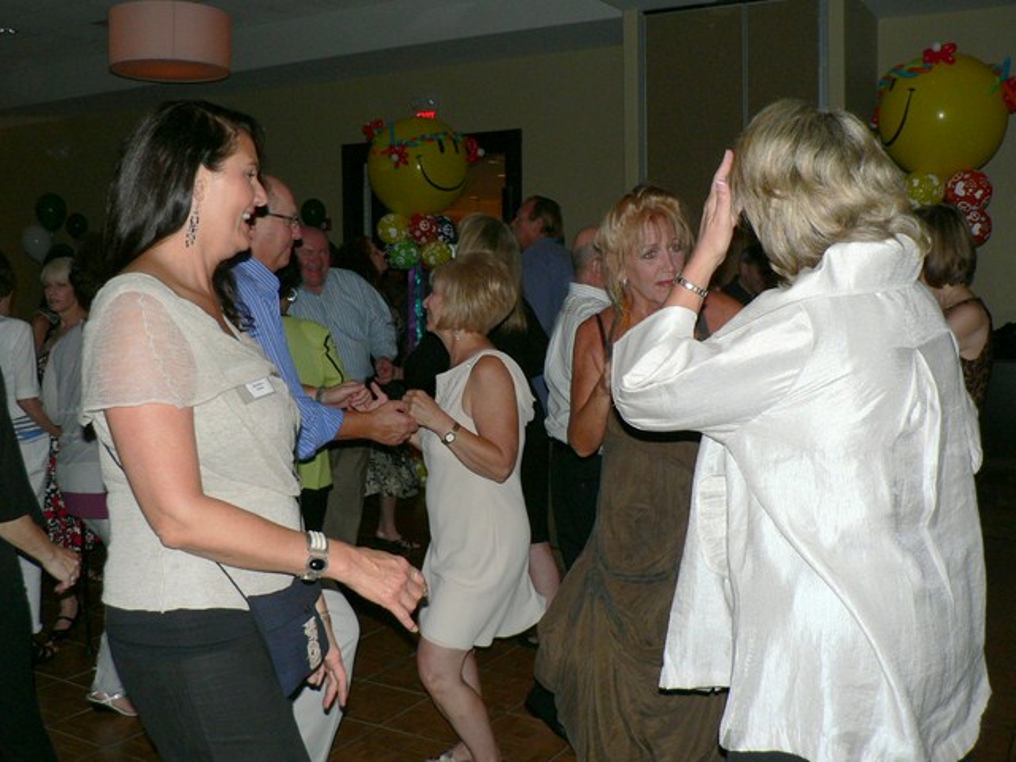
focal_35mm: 36
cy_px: 381
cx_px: 508
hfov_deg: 51.4
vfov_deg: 39.7
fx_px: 1057
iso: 100
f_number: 2.8
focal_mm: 6
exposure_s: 1/60
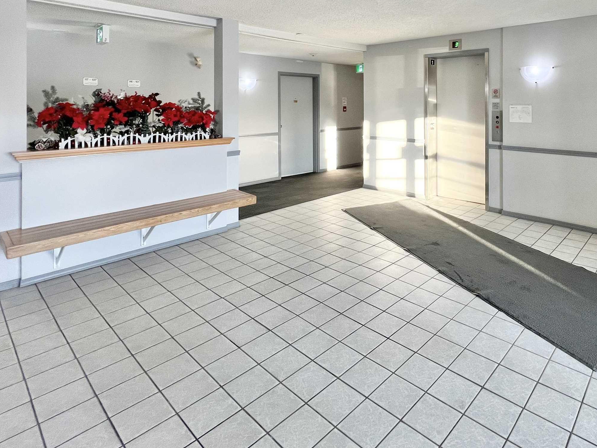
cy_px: 105
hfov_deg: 79.2
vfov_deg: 61.8
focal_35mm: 20
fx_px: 345
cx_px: 395
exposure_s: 1/120
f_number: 1.8
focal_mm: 1.57
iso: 125
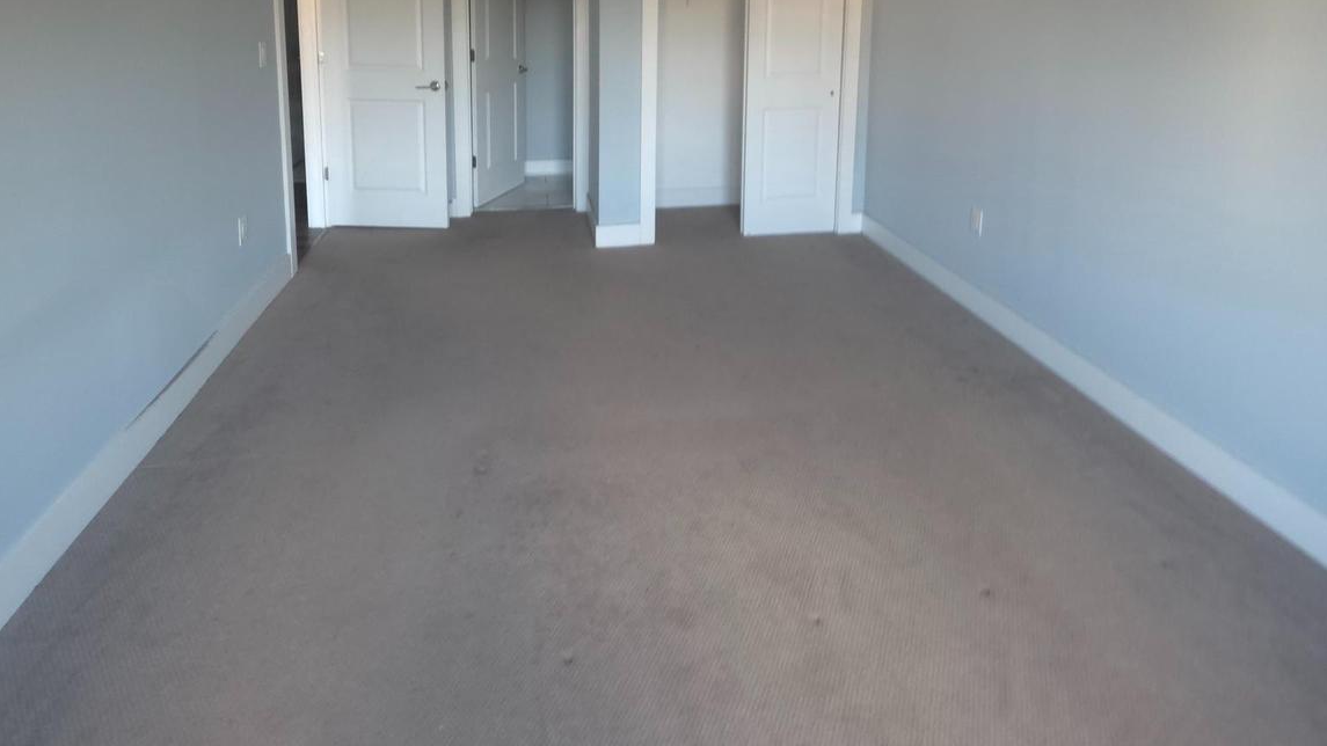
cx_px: 665
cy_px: 88
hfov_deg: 89.6
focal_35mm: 19
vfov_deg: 52.1
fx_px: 669
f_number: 1.9
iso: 250
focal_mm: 2.2
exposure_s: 1/30
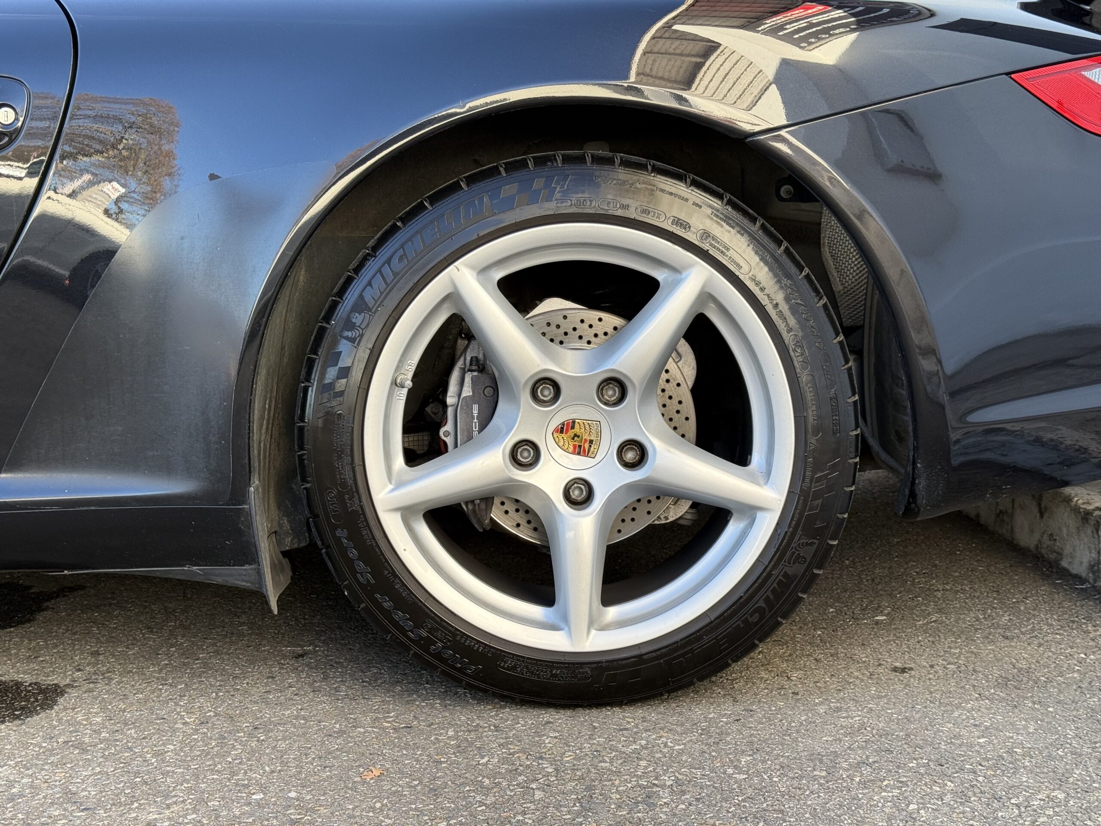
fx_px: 1527
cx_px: 550
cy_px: 413
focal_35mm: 48
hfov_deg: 39.7
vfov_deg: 30.3
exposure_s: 1/333
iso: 80
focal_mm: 6.76
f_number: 1.78
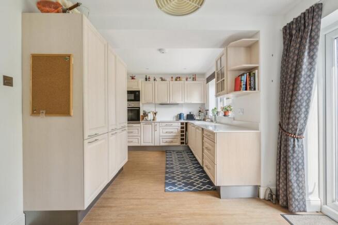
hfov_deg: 96.7
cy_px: 112
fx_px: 150
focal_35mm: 16
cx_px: 169
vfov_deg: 73.8
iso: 640
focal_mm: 16
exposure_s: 1/100
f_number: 7.1
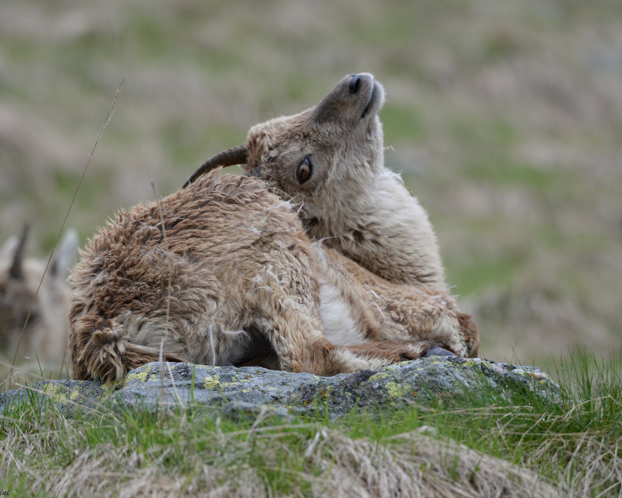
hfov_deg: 3.1
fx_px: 11413
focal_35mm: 620
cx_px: 308
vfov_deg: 2.5
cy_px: 249
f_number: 8
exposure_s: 1/640
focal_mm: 550
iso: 900
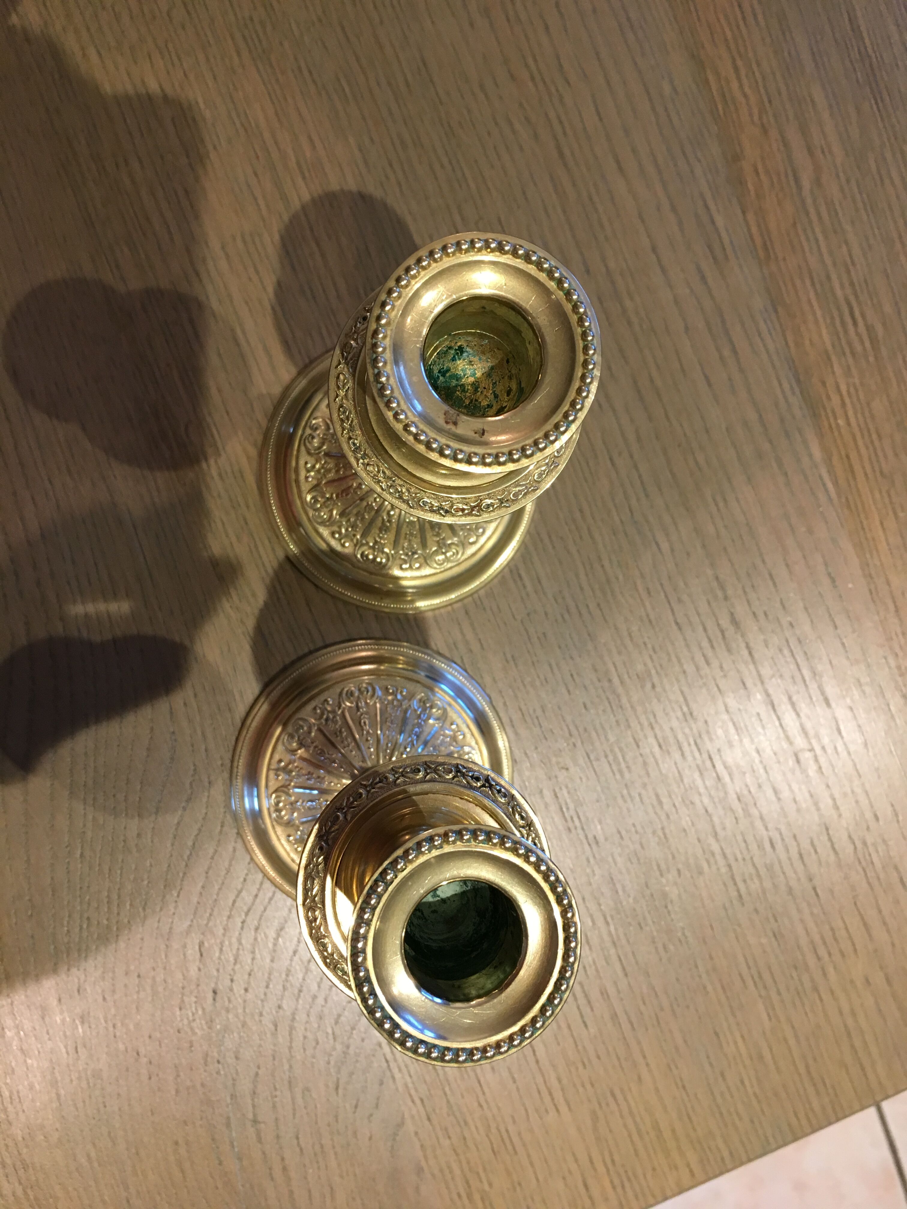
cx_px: 454
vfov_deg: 61.7
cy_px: 604
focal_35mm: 29
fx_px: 1013
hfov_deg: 48.2
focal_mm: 4.15
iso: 125
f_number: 2.2
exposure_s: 1/33
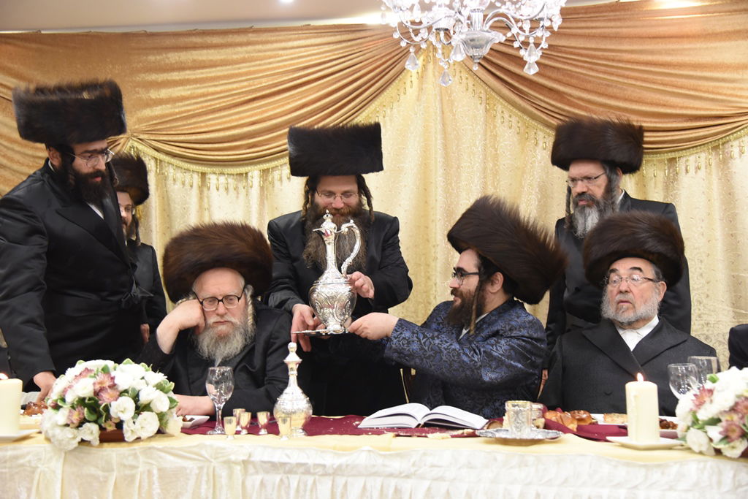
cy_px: 250
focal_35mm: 48
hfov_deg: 41.1
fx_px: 997
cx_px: 374
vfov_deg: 28.1
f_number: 4.5
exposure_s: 1/125
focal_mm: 48
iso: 2500
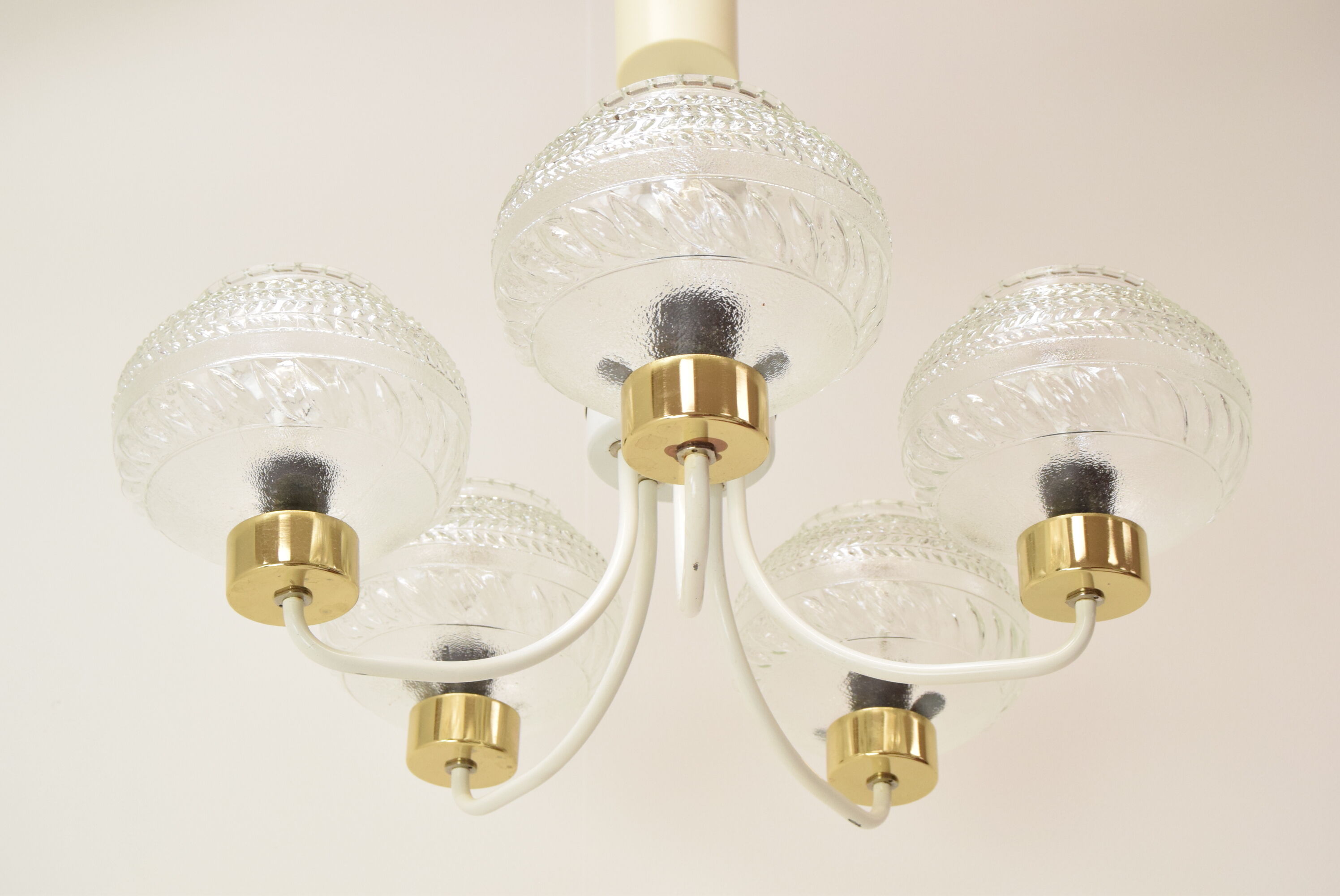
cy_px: 448
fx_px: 2123
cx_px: 670
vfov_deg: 23.8
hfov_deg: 35.0
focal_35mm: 57
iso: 1600
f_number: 8
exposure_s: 1/250
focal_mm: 38
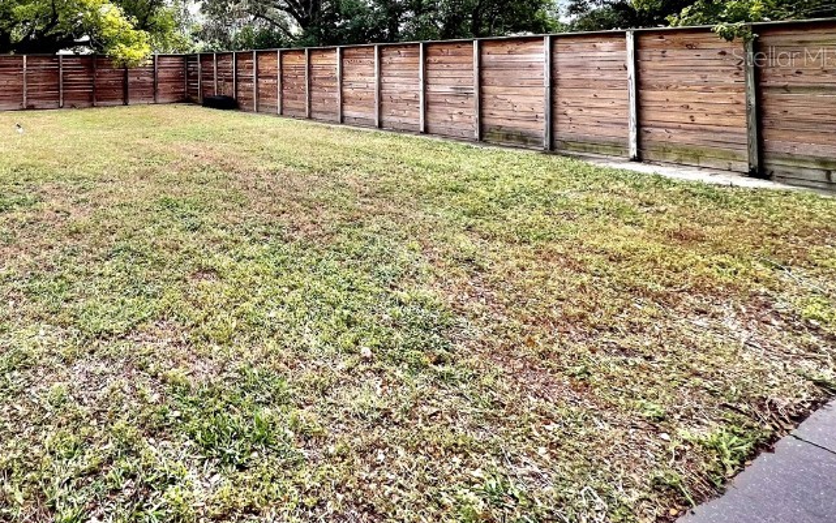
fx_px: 501
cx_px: 187
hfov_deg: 72.7
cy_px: 56
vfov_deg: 49.3
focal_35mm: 22
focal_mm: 1.57
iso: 64
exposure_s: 1/99
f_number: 1.8
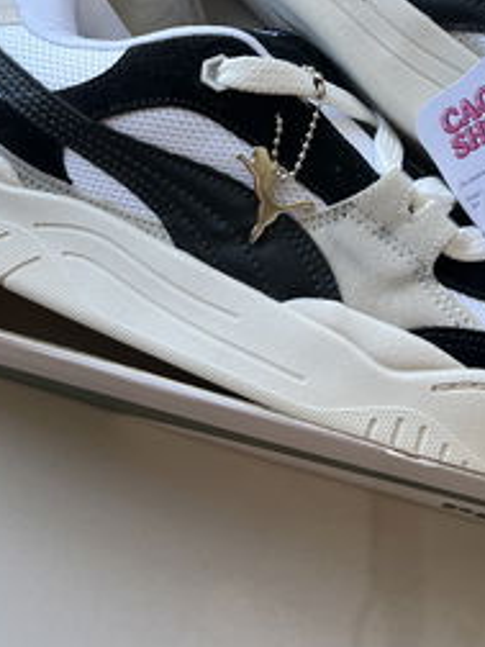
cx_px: 316
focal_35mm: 55
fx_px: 1027
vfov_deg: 33.6
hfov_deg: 26.4
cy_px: 104
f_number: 1.6
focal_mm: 5.1
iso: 40
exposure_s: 1/224
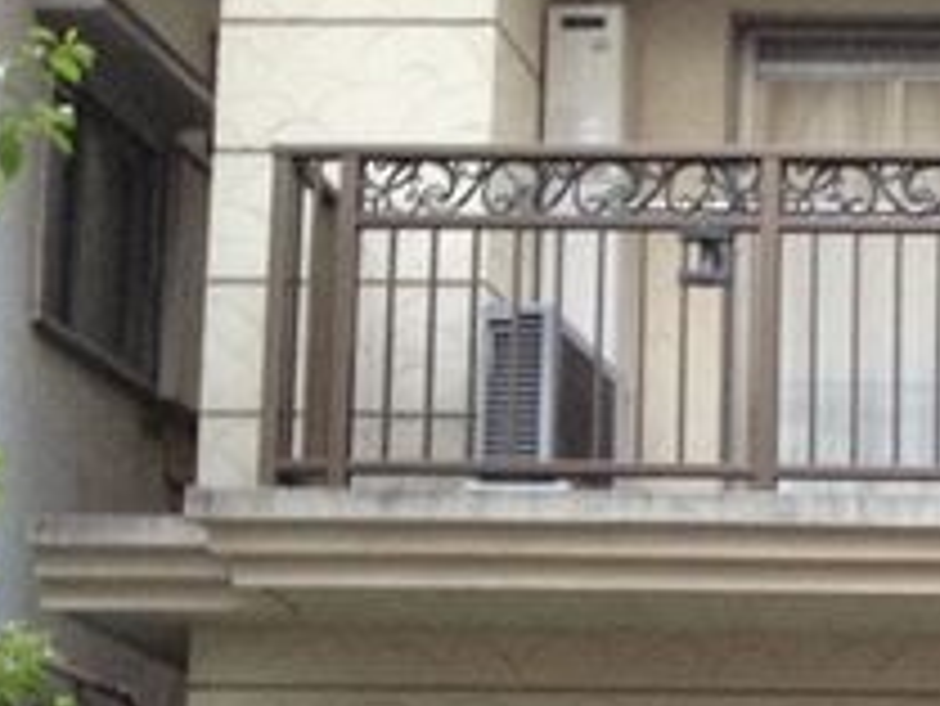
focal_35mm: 107
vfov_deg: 13.3
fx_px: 2907
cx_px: 1372
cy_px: 944
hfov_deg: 16.8
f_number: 2.4
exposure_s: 1/20
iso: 200
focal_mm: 4.28
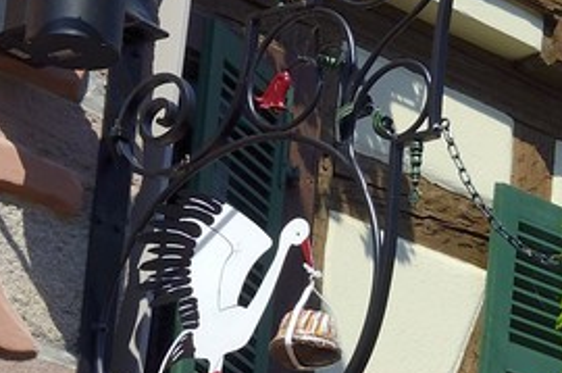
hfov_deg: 7.2
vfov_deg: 5.2
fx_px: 4067
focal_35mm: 261
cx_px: 1596
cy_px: 477
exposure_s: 1/250
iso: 200
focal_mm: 44
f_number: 13
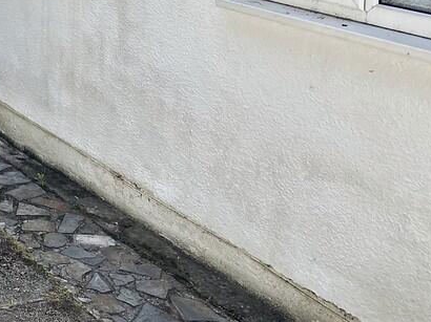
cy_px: -63
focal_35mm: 70
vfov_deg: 19.7
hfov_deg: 25.2
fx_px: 871
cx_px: -77
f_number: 1.8
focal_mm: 4
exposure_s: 1/783
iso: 20
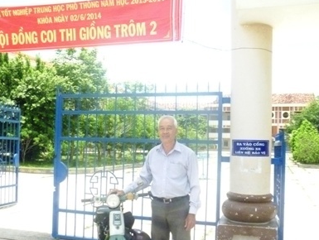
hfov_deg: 46.6
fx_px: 369
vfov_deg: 36.0
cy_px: 130
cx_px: 139
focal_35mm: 40
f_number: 5.6
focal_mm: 6.3
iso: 1600
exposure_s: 1/1600
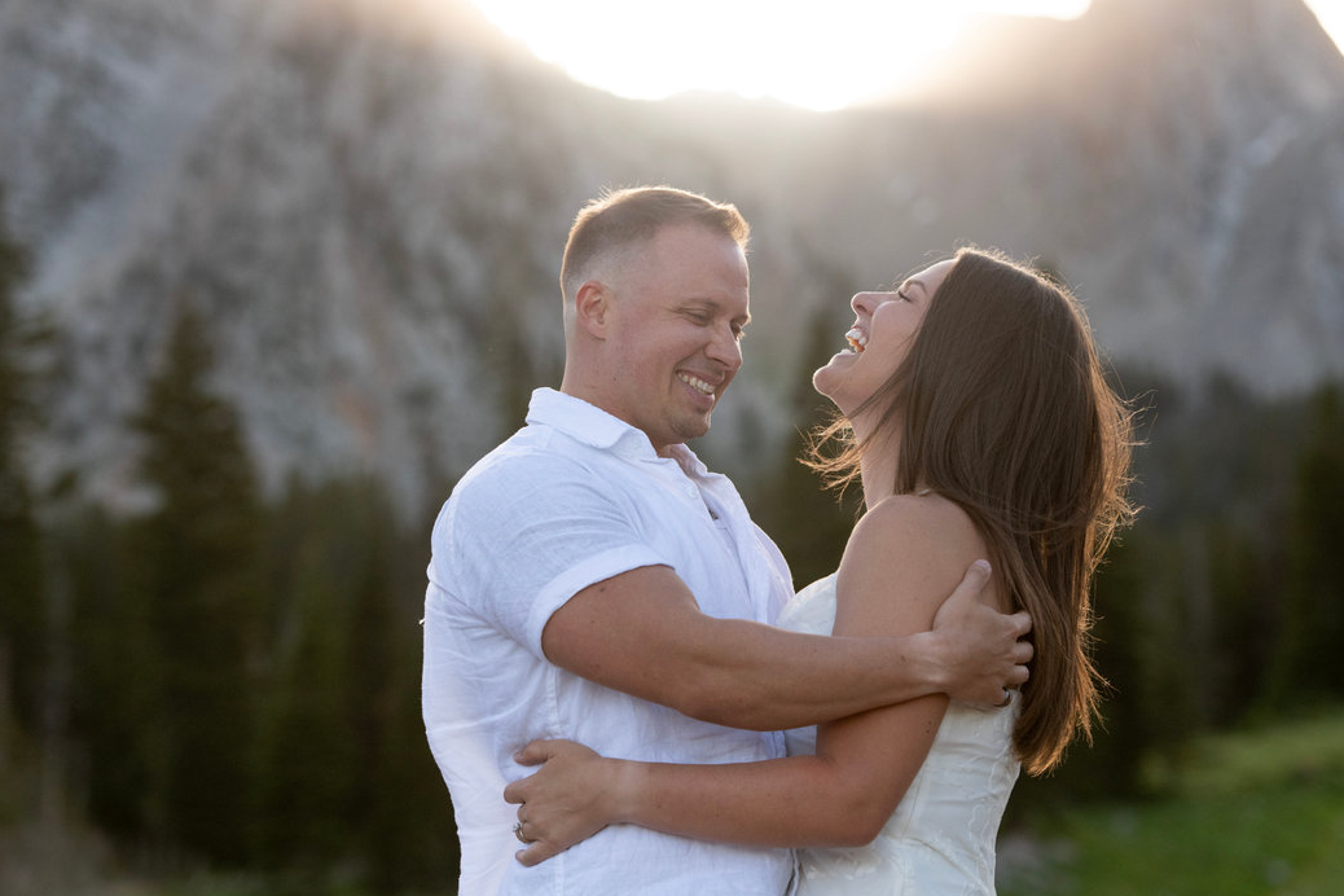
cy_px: 354
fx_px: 5226
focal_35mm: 140
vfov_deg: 9.8
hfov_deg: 14.7
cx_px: 715
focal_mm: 112
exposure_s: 1/1500
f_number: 4
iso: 800
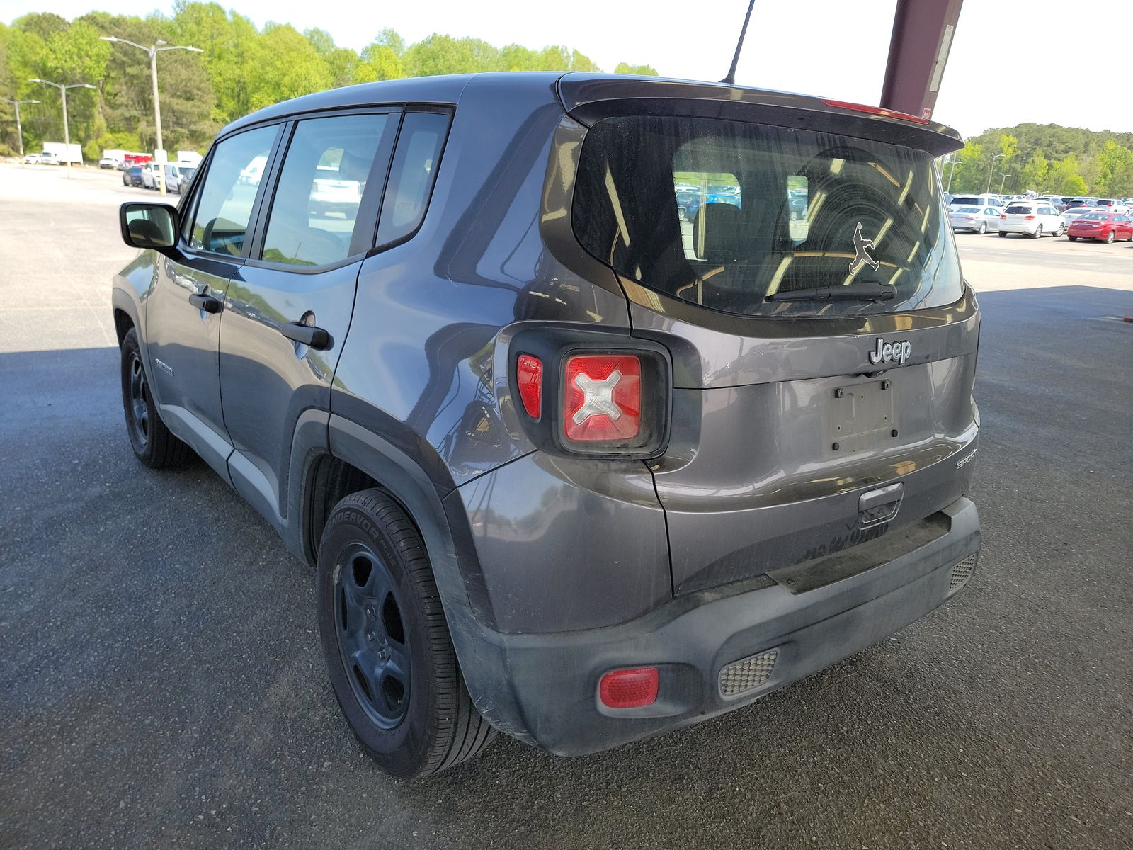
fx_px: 786
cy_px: 425
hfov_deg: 71.6
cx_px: 566
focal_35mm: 24
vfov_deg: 56.8
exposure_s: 1/201
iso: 50
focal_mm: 6.7
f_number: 1.8
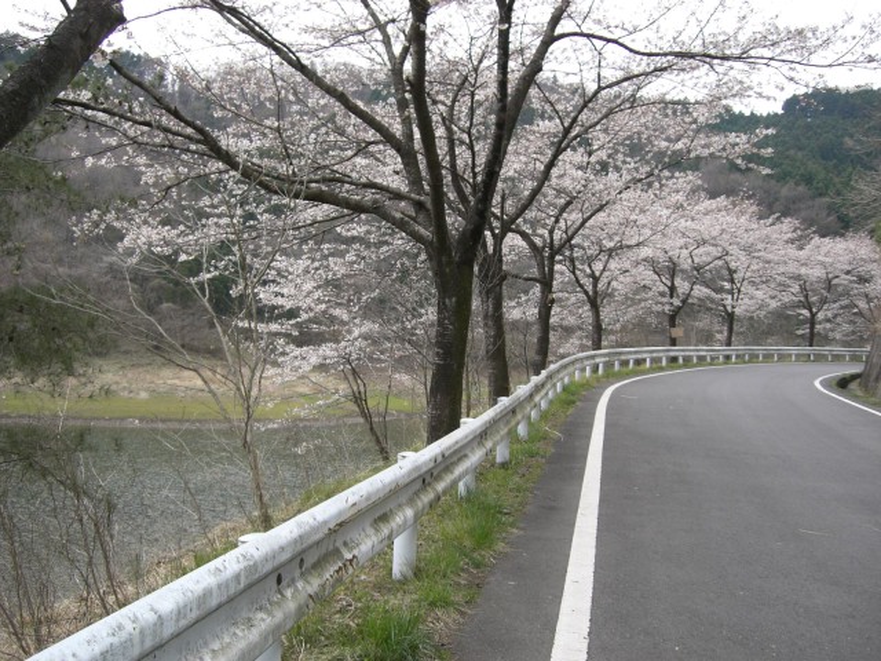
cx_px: 440
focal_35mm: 38
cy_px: 330
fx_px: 967
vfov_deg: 37.7
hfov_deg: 49.0
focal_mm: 6.2
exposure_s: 1/250
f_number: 2.7
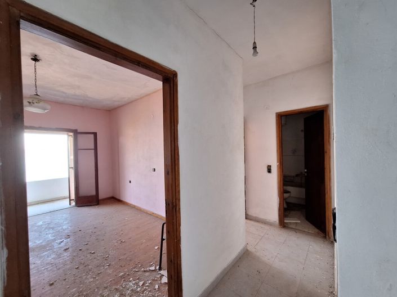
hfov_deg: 106.2
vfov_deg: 89.9
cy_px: 148
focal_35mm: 13
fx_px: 149
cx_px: 198
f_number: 2.2
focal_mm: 1.74
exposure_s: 1/50
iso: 80
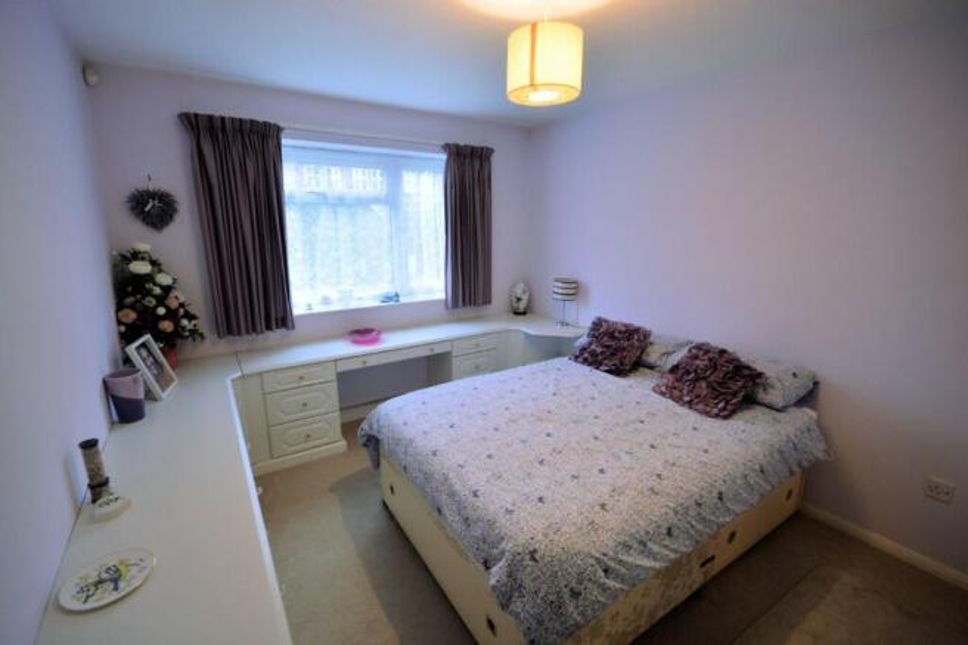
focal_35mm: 15
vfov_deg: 77.3
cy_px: 322
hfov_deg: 100.4
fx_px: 403
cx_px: 484
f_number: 8
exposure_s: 1/10
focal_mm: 10
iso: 400
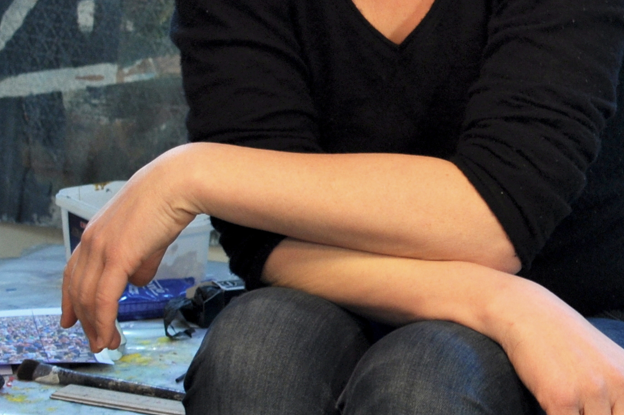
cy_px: -97
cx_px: 871
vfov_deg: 8.3
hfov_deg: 12.1
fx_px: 2832
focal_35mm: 164
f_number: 5.6
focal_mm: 35
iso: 250
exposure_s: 1/40
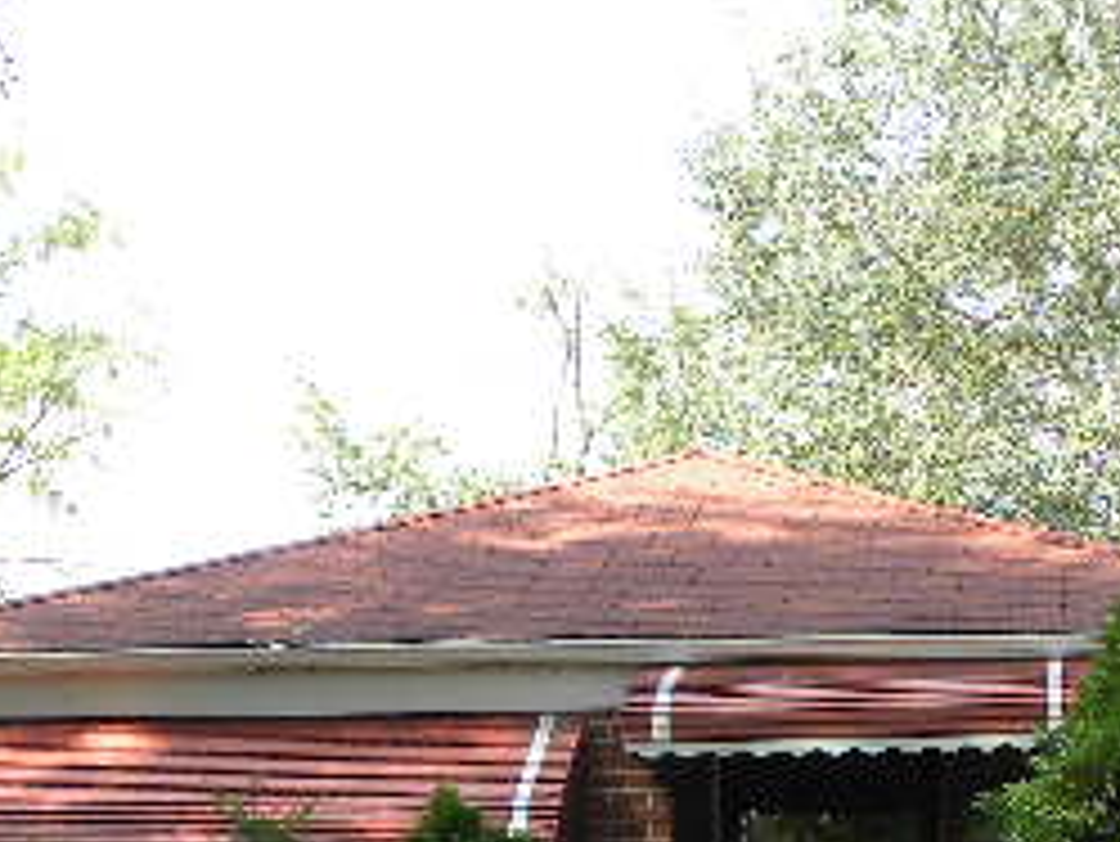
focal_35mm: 95
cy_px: 928
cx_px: 603
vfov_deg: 15.2
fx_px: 3075
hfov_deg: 20.6
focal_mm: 6.6
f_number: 4
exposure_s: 1/86.8
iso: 64
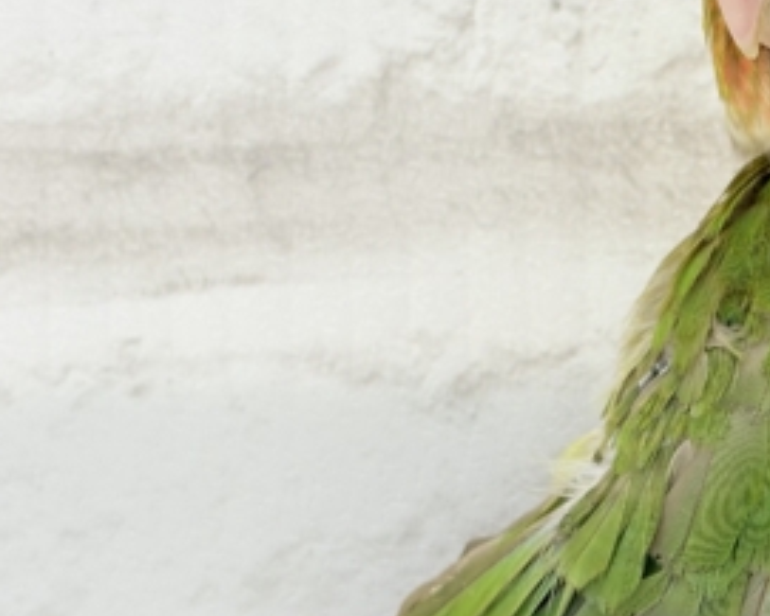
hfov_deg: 15.7
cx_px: 781
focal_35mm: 120
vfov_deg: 12.9
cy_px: 295
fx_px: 2736
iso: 50
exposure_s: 1/50
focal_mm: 5.96
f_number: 1.6
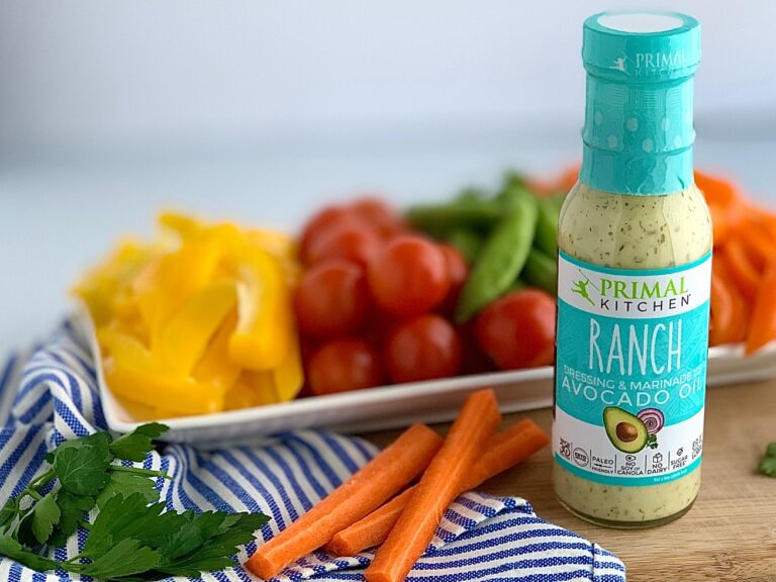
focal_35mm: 52
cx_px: 388
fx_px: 1166
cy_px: 291
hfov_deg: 36.8
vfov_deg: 28.0
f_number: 2.4
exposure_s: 1/122
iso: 80
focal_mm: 6
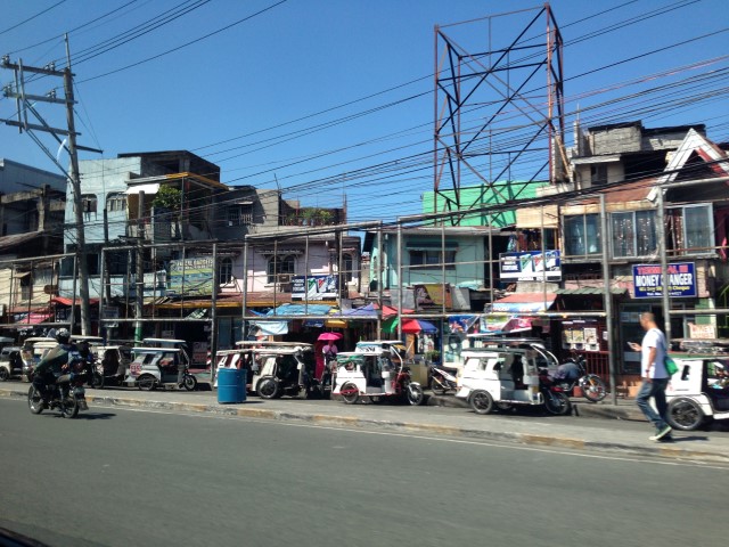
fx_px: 695
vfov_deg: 42.9
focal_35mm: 33
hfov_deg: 55.4
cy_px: 274
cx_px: 364
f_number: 2.4
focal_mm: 4.12
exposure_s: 1/160
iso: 50
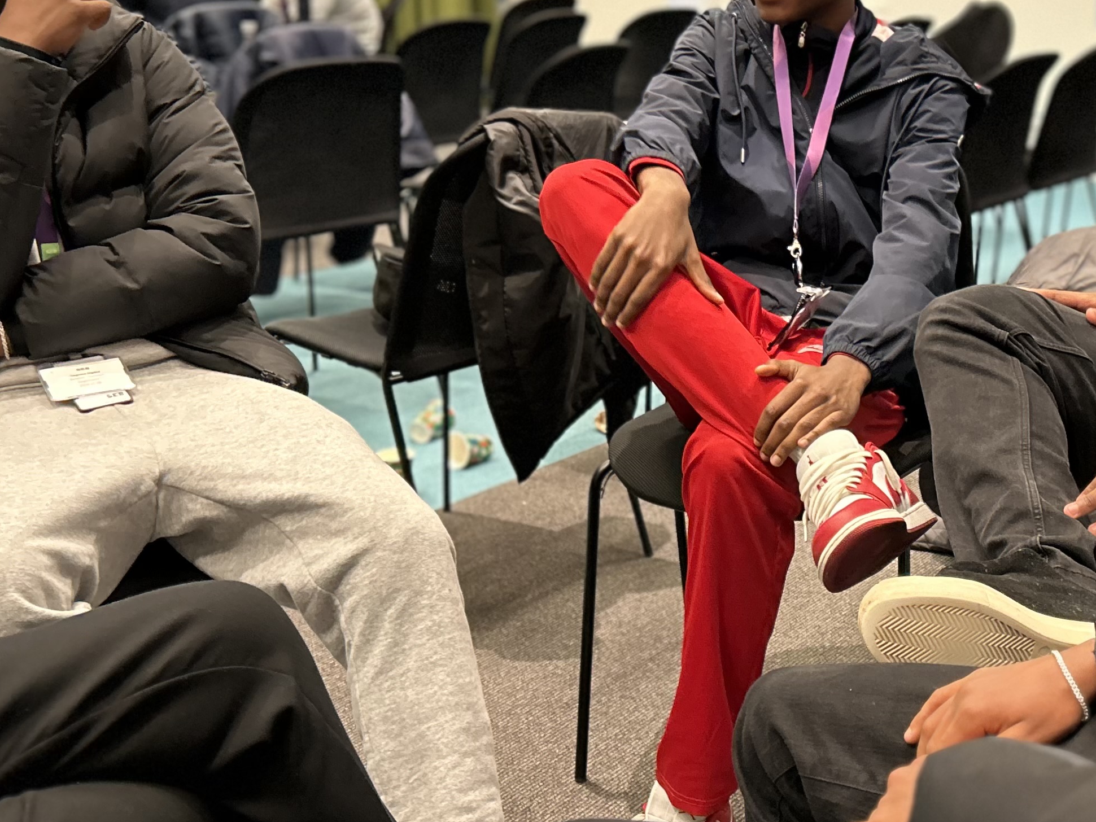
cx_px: 911
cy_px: 374
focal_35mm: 54
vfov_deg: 27.0
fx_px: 1710
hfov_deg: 34.2
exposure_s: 1/50
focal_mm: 5.7
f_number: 1.5
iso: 320
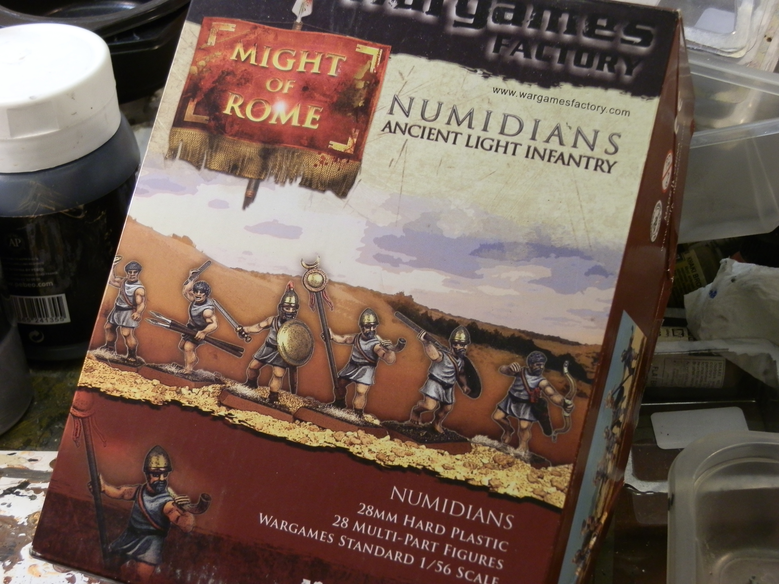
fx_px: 1373
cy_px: 292
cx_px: 390
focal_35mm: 61
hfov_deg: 31.7
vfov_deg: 24.0
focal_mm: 10.99
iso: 200
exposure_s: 1/30
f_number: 3.7
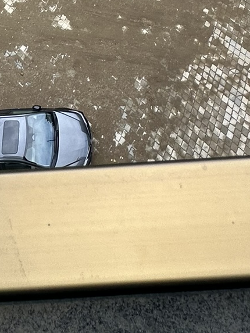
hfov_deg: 28.9
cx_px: 77
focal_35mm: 50
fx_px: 481
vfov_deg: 24.8
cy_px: -211
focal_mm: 2.22
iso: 40
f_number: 2.2
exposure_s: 1/430
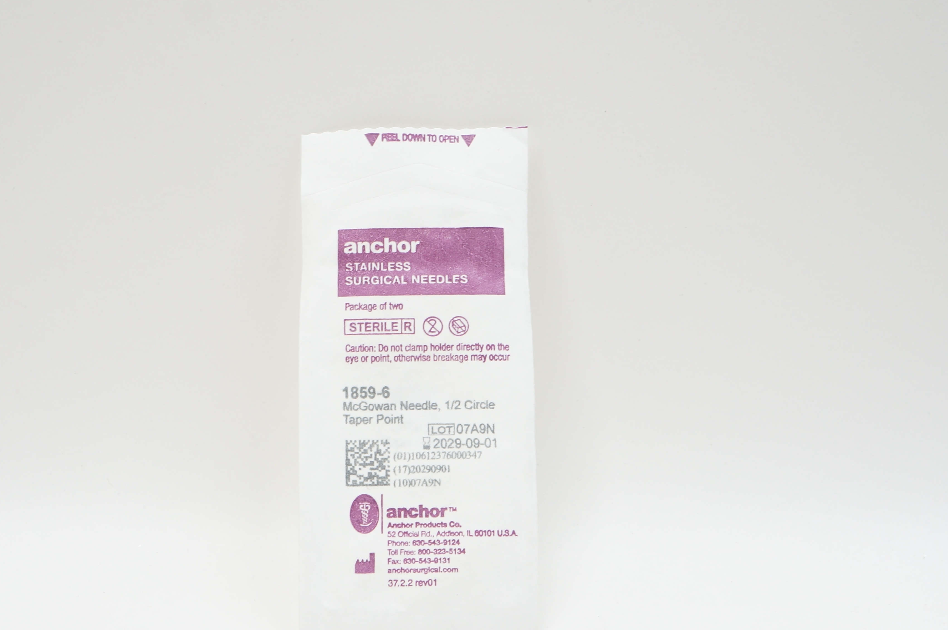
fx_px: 1473
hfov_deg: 35.7
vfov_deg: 24.1
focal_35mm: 56
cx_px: 440
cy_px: 349
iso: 400
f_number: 7.1
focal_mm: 26
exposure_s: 1/40
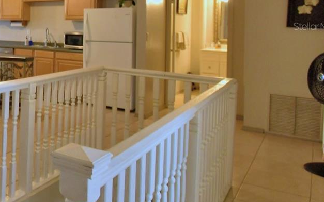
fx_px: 344
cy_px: 26
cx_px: -74
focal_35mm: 39
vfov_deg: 31.5
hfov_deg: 37.0
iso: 560
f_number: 4.5
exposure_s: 1/30
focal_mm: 10
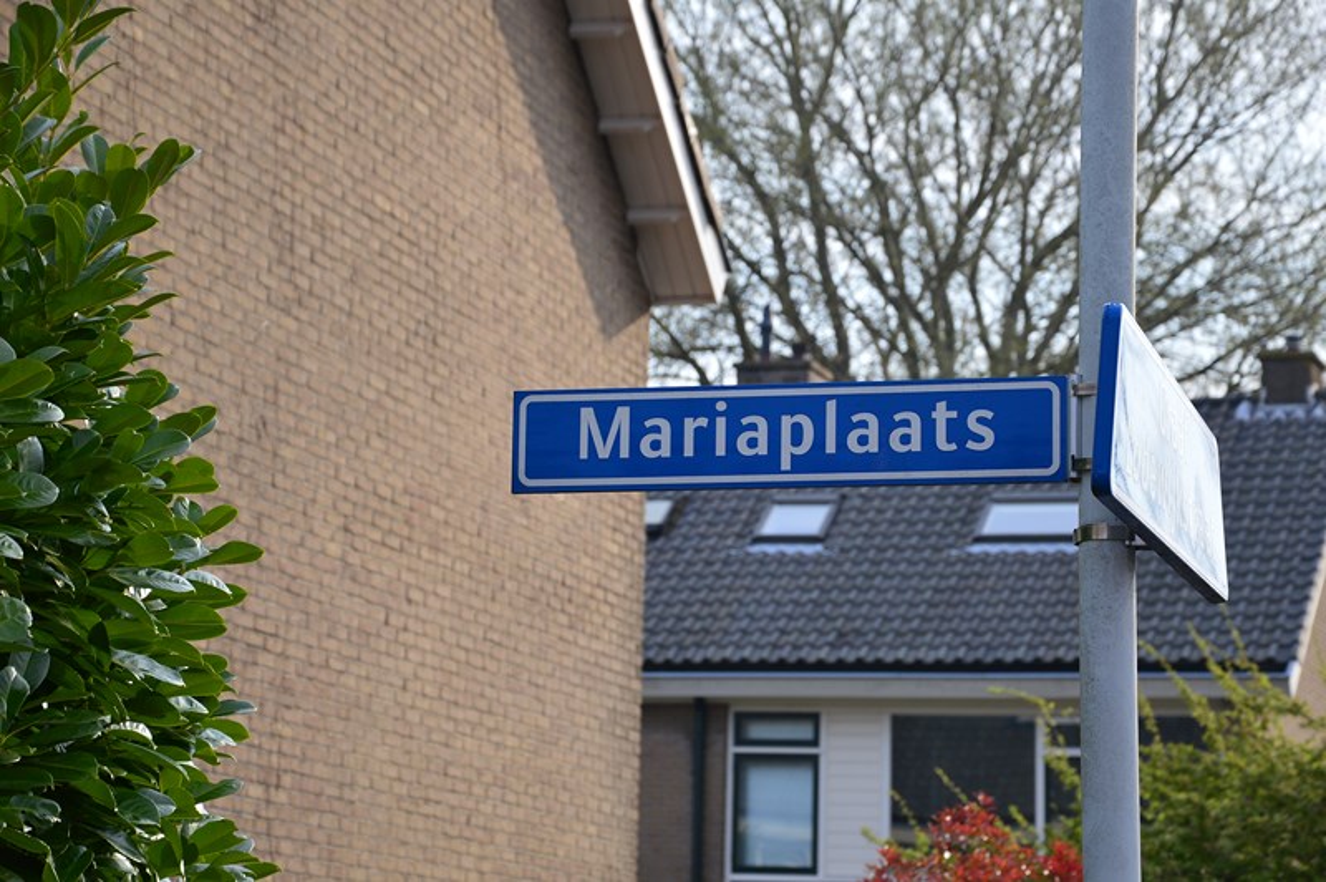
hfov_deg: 18.2
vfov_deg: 12.2
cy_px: 441
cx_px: 663
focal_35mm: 112
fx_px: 4140
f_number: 5.3
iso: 200
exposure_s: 1/400
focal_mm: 75
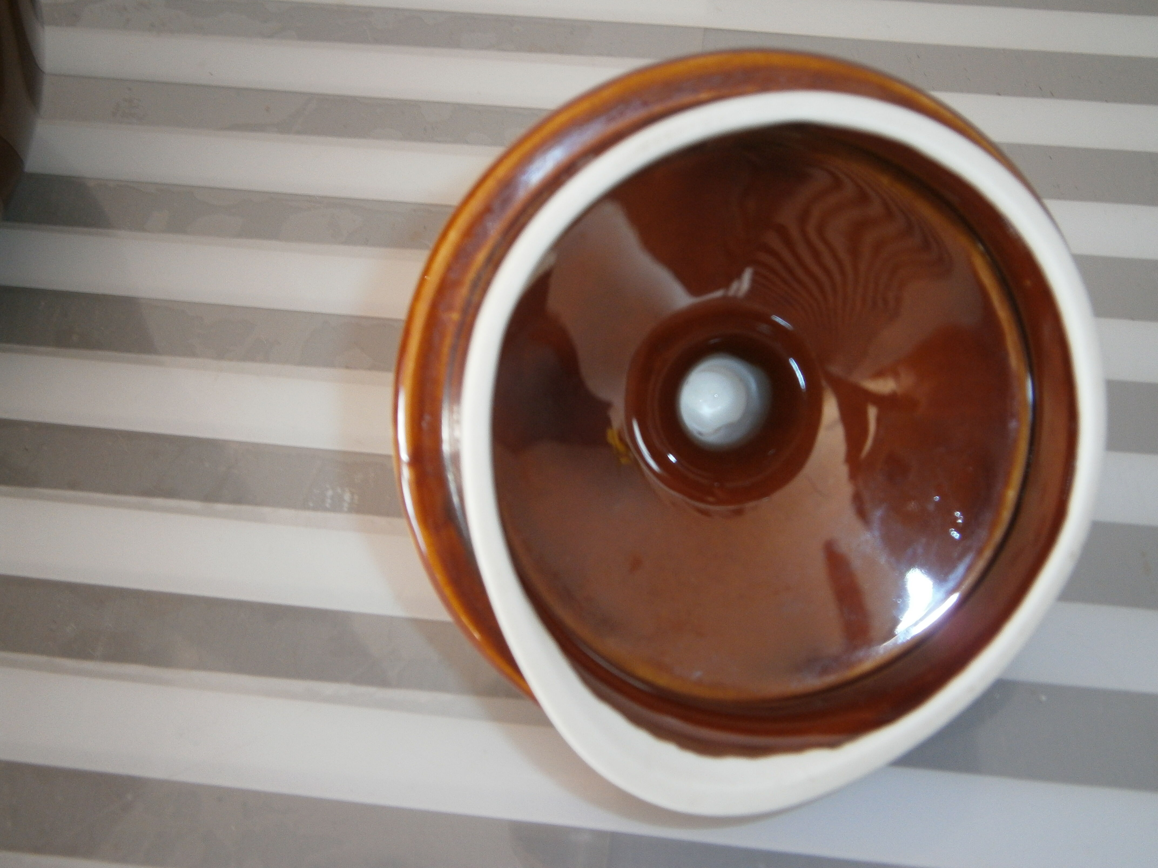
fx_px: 1572
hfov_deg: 40.4
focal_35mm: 47
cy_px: 434
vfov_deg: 30.9
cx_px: 579
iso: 125
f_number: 3.4
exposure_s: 1/40
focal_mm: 8.3
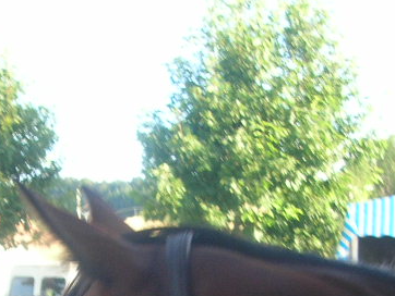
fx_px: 1130
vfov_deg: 14.3
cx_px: 178
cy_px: 391
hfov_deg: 19.8
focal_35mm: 99
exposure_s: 1/82.3
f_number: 2.8
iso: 50
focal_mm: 5.8
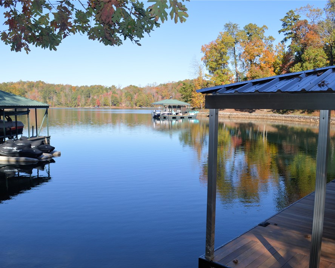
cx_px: 157
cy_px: 136
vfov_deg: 47.1
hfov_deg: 57.1
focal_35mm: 31
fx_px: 307
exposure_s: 1/200
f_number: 7.1
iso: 100
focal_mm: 18
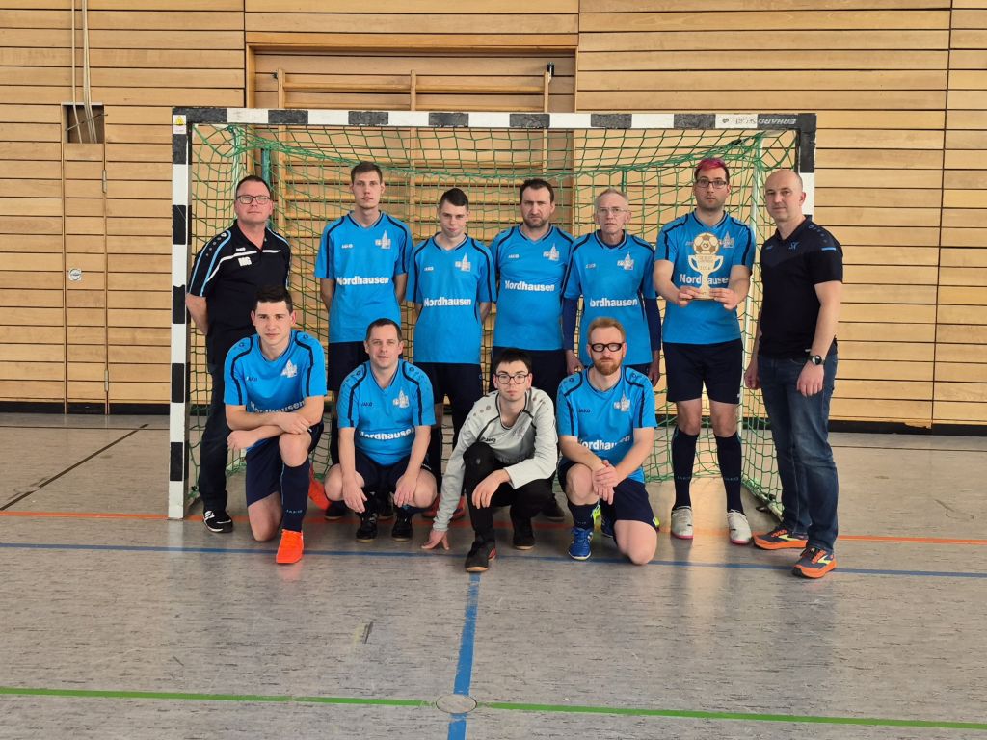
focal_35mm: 23
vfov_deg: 58.9
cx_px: 494
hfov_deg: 73.9
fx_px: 656
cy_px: 370
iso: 40
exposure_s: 1/182
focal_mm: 5.4
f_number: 1.8
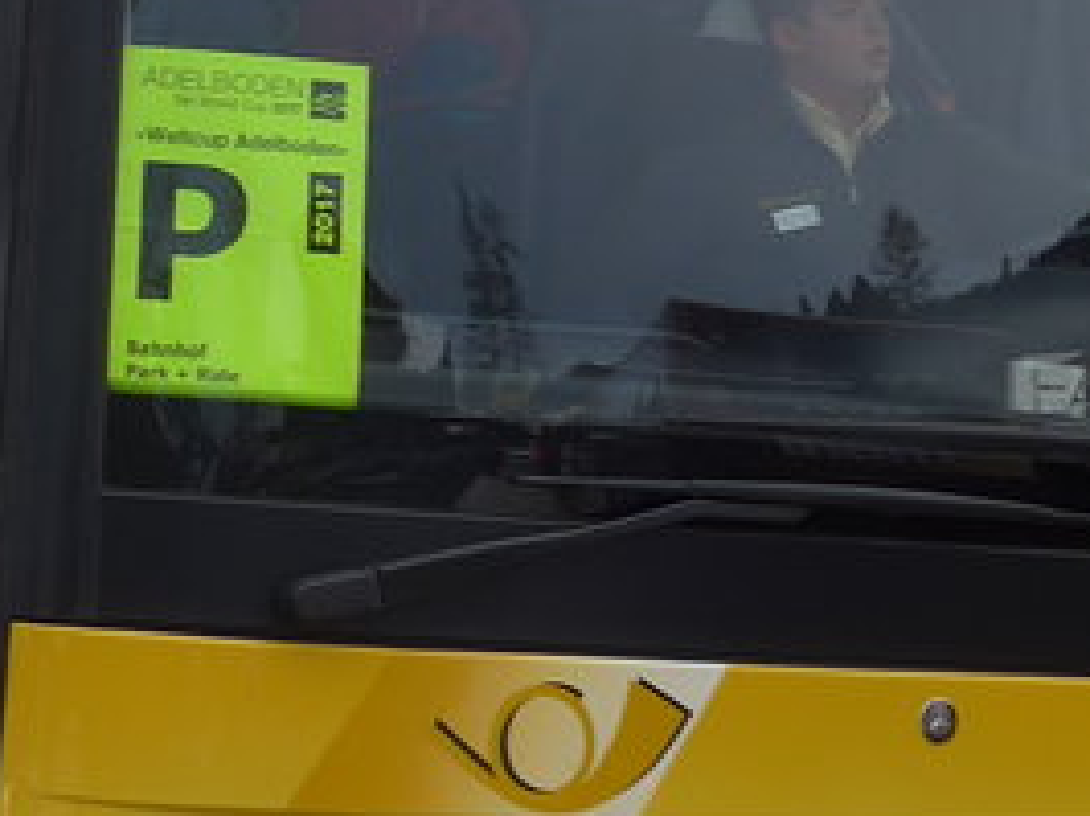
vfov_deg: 11.3
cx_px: 201
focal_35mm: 131
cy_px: 152
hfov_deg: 15.0
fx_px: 4121
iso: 80
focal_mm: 6
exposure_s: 1/320
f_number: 2.8
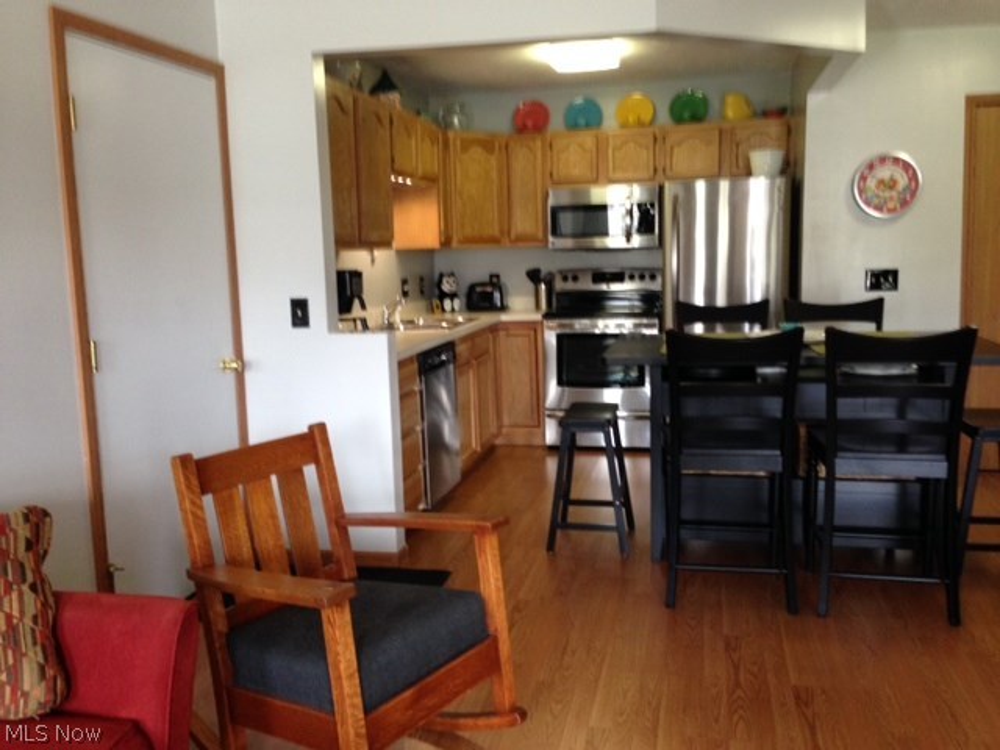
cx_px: 500
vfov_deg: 42.9
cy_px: 375
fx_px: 953
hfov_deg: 55.4
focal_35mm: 33
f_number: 2.4
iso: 160
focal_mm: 4.12
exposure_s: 1/20
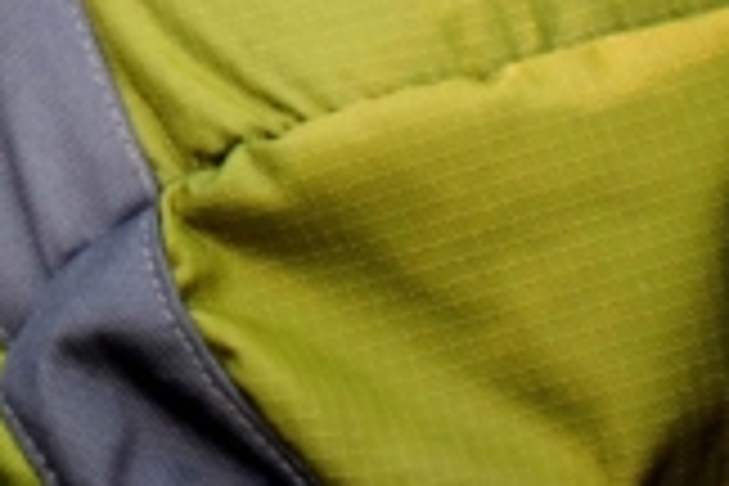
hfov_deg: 8.3
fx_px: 5001
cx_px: -104
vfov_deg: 5.5
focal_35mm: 247
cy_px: -403
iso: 100
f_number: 25
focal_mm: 26
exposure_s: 1/2
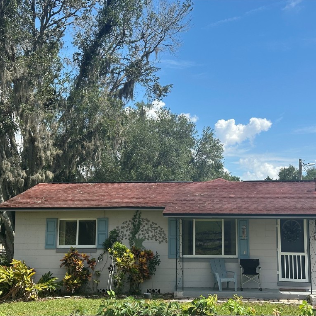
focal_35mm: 57
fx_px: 589
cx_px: 171
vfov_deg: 30.0
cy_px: 158
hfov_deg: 30.0
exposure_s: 1/3731
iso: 64
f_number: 1.78
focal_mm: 6.86
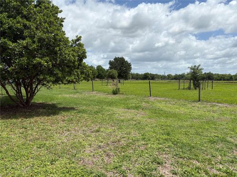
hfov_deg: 67.3
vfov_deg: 53.1
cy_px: 88
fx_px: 178
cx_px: 118
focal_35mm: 26
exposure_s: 1/4608
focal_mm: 5.96
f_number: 1.6
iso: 50
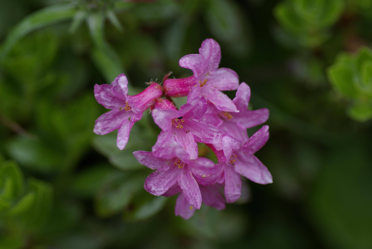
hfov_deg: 15.2
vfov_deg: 10.2
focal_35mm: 135
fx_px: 1397
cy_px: 124
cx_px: 186
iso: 100
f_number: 3.5
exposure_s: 1/200
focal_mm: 90
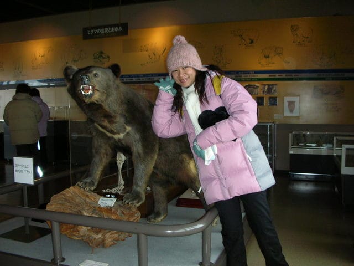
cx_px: 177
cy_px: 133
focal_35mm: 35
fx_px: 358
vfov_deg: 40.7
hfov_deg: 52.6
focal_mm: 5.8
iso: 86
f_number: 3
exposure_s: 1/60.1
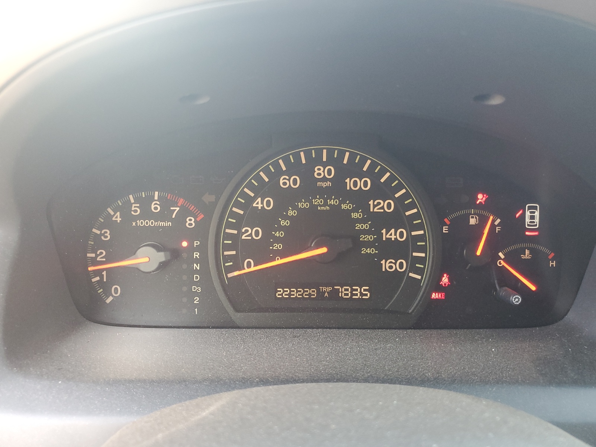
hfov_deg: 67.3
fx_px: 448
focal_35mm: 26
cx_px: 298
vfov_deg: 53.1
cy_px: 224
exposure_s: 1/60.2
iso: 119
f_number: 1.5
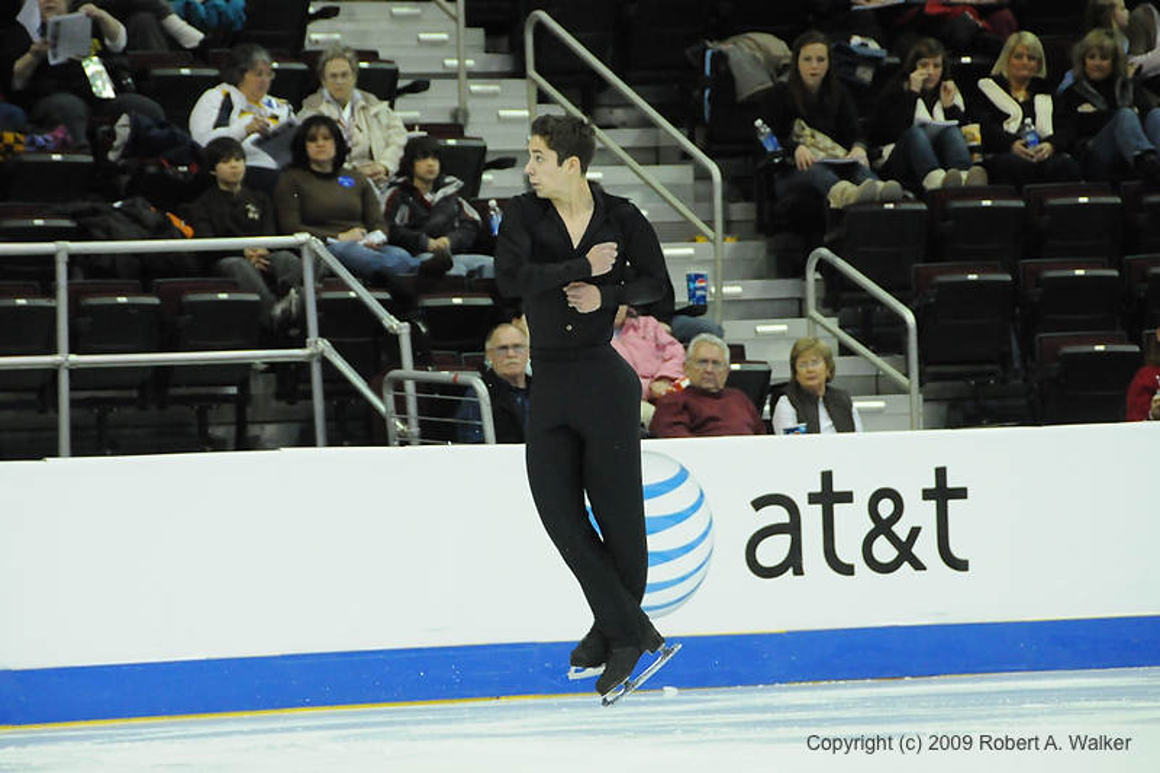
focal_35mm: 202
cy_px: 386
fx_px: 6523
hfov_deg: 10.2
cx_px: 580
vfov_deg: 6.8
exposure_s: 1/640
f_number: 5.6
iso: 3200
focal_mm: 135
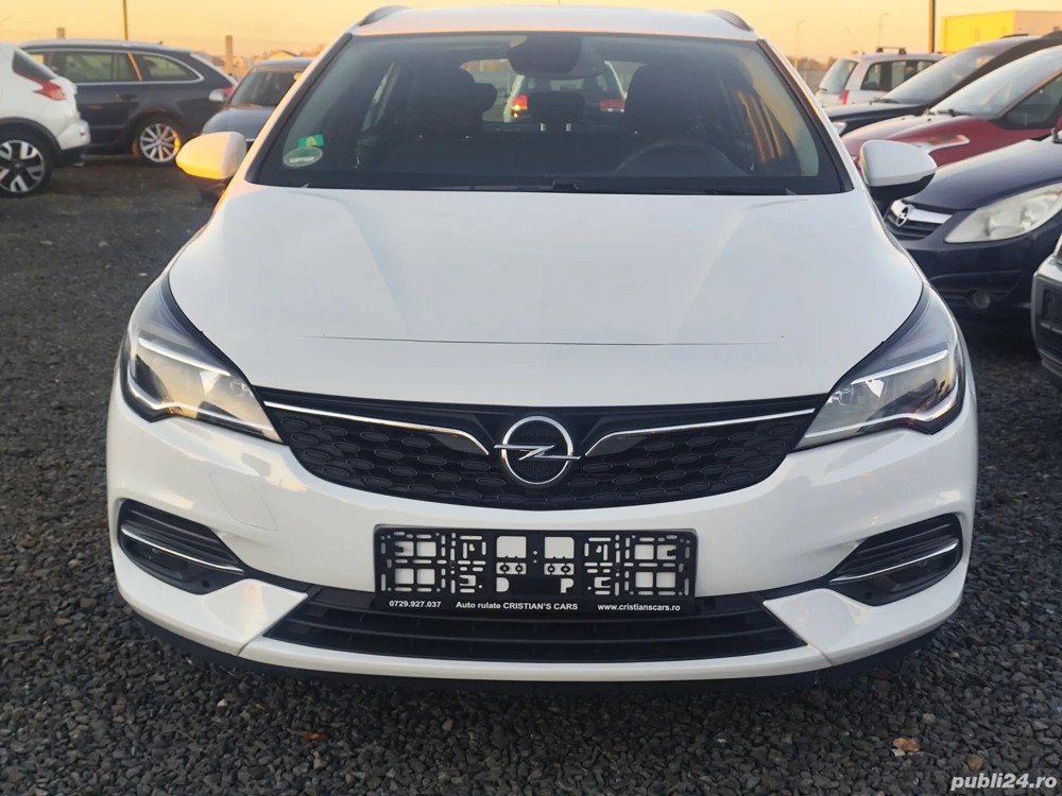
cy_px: 398
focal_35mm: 46
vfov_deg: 31.5
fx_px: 1411
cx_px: 531
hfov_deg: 41.2
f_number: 1.65
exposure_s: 1/100
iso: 50
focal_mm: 6.19
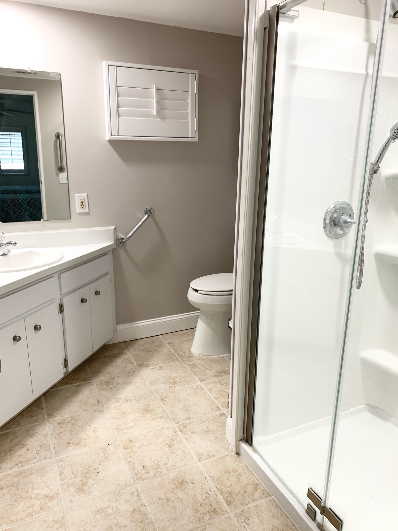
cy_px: 266
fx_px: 399
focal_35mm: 26
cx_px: 199
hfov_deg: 53.1
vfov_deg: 67.3
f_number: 1.8
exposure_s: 1/60
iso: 64
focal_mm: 4.25
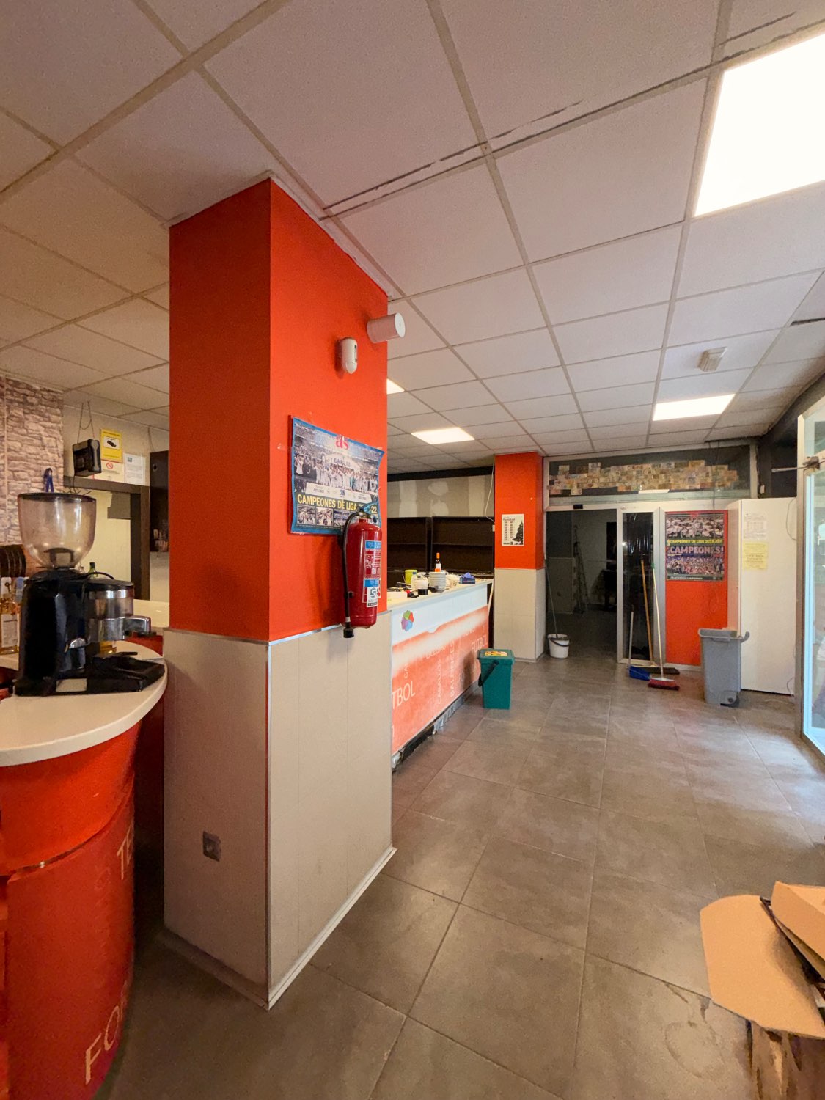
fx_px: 445
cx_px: 412
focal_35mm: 14
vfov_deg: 102.1
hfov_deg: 85.7
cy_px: 550
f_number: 2.2
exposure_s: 1/113
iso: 125
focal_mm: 2.22
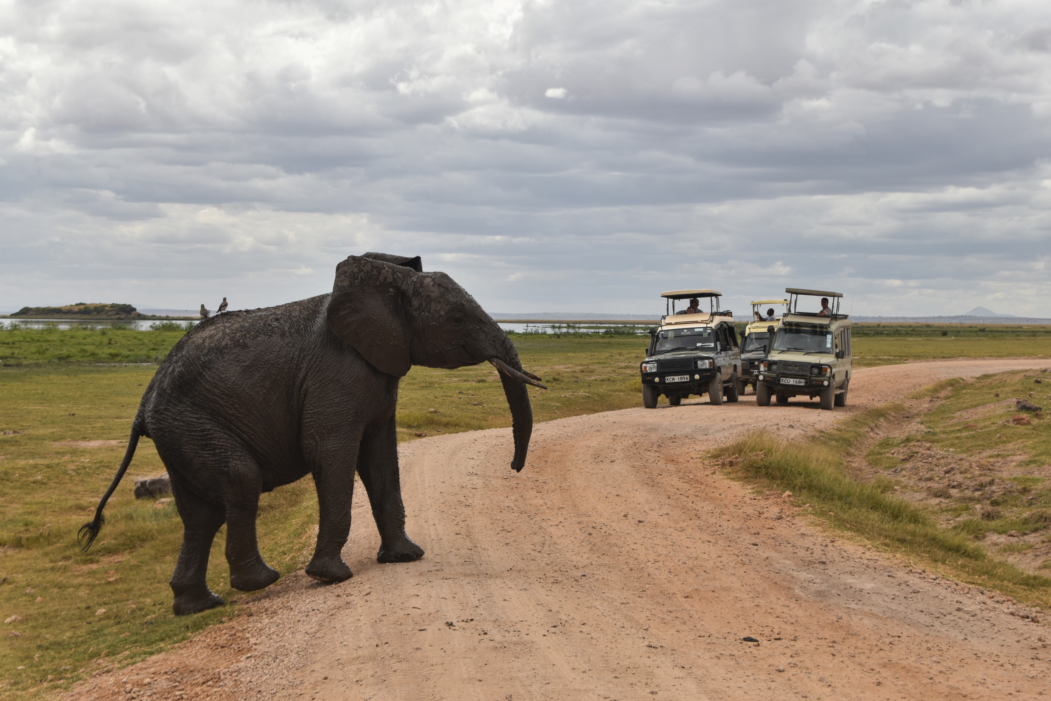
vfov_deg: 18.9
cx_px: 526
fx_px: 2102
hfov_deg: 28.1
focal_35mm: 72
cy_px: 350
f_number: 8
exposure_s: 1/250
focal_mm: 48
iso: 110
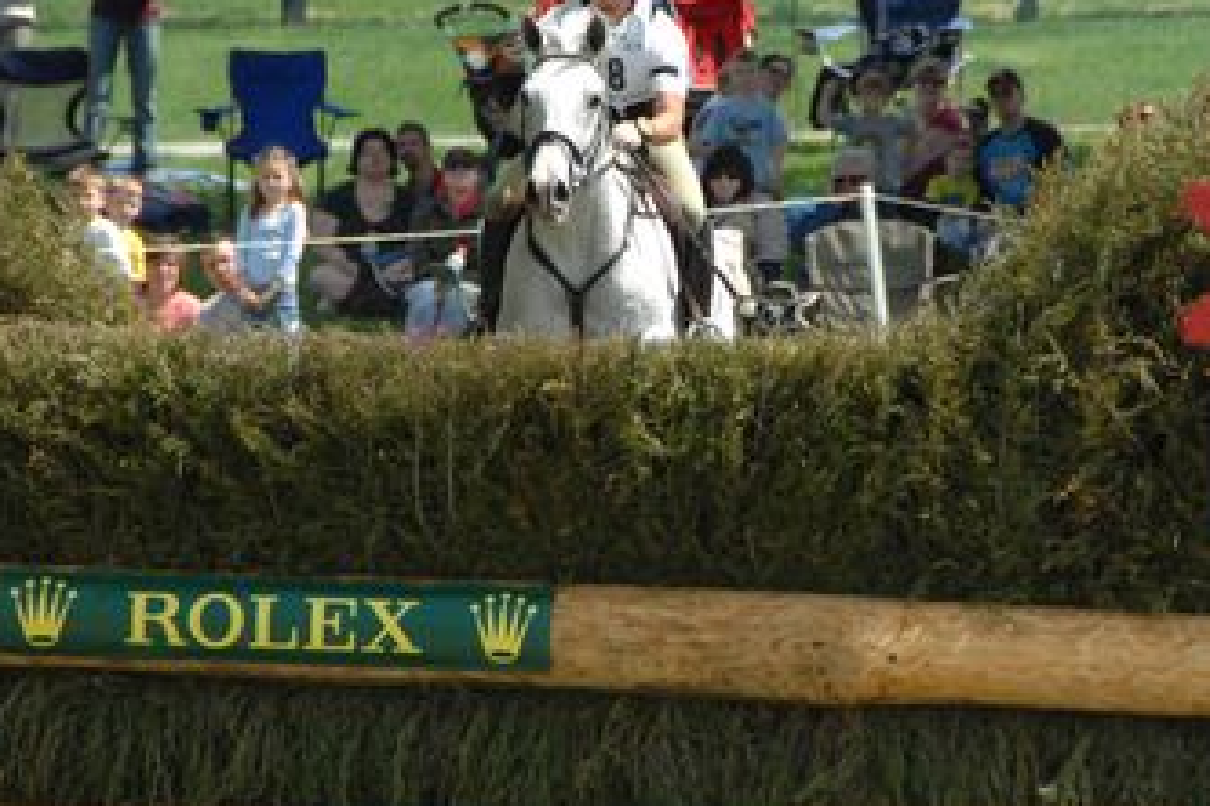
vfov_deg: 2.4
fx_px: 19417
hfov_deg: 3.6
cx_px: 609
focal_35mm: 578
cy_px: 221
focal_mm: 200
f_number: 5.6
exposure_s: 1/1000
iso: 500
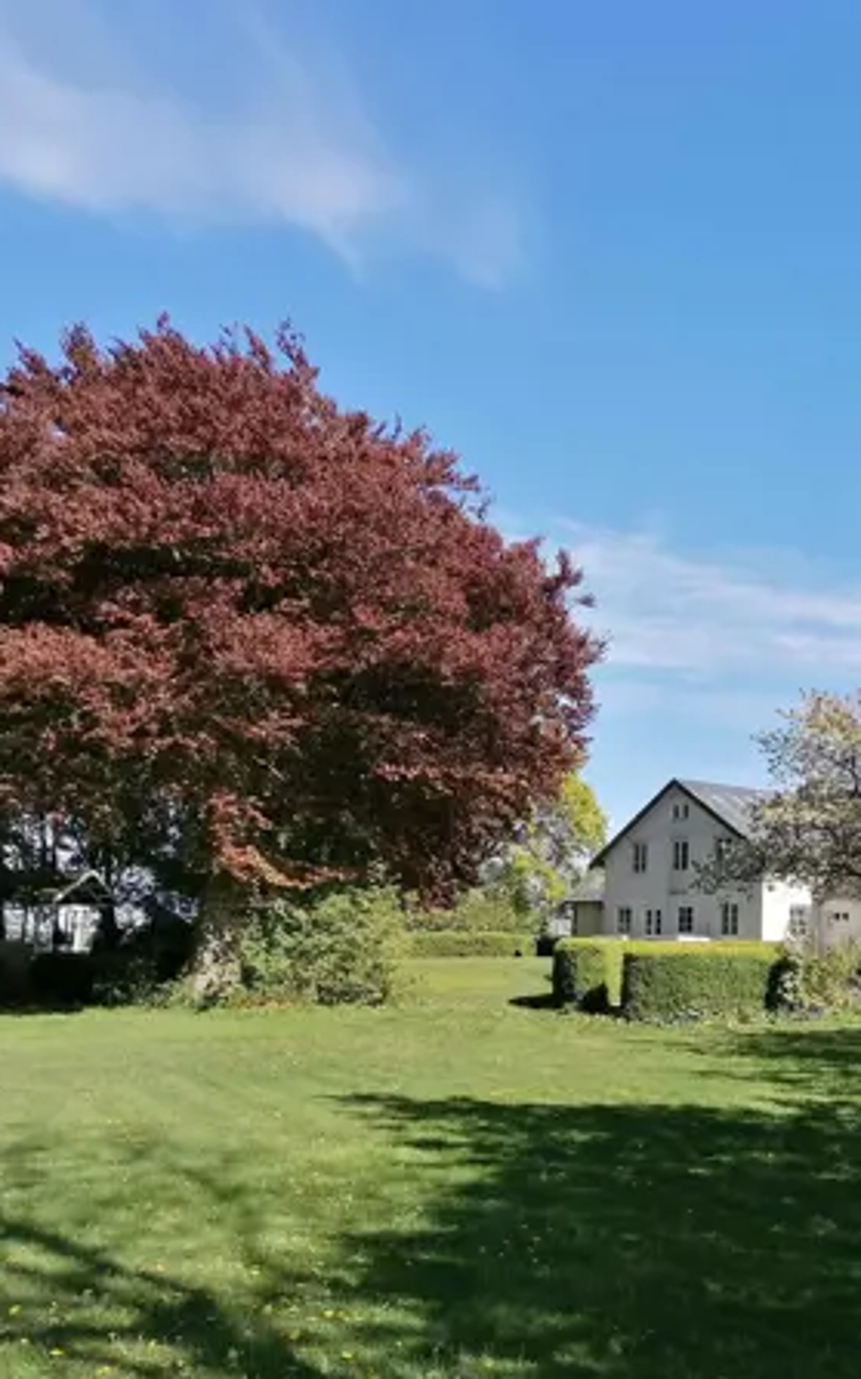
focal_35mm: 37
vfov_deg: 52.8
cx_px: 626
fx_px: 1390
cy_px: 691
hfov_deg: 33.8
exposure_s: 1/1767
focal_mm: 3.95
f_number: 1.8
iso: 50
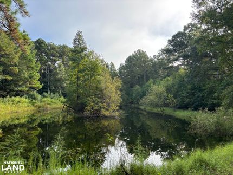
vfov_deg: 53.1
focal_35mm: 26
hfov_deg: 67.3
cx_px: 116
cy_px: 88
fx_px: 175
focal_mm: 5.96
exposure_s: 1/970
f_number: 1.6
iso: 50
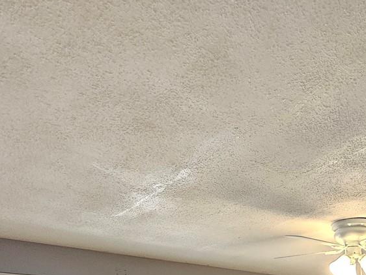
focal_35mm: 37
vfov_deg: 30.6
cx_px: 291
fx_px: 391
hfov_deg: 47.5
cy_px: 355
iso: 320
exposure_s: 1/60
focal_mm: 2.2
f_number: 2.2
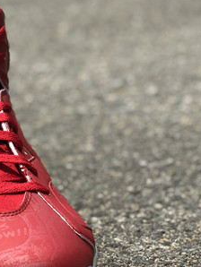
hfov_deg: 11.0
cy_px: 200
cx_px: -124
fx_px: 997
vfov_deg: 15.2
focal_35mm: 129
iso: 16
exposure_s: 1/1021
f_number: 2.4
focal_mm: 6
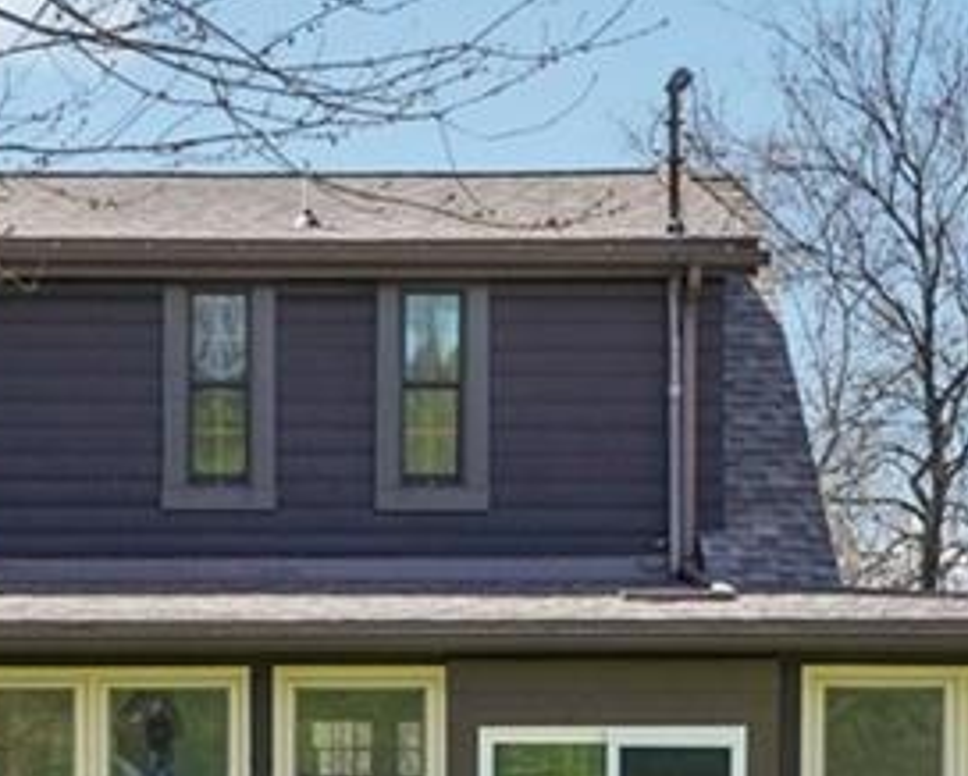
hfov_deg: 15.8
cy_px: 739
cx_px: 60
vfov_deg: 12.7
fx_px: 3440
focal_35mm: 120
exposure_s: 1/640
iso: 500
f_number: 8
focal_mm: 34
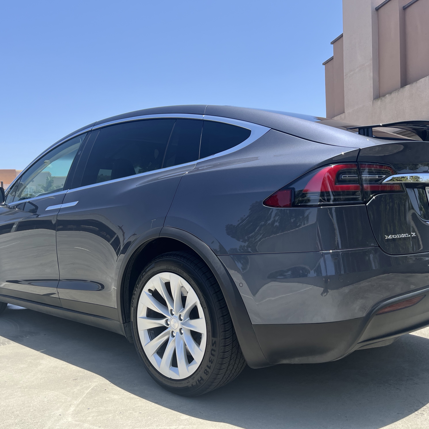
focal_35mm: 31
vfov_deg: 52.5
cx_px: 203
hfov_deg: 52.5
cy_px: 213
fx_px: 435
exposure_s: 1/2062
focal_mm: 5.1
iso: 50
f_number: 1.6
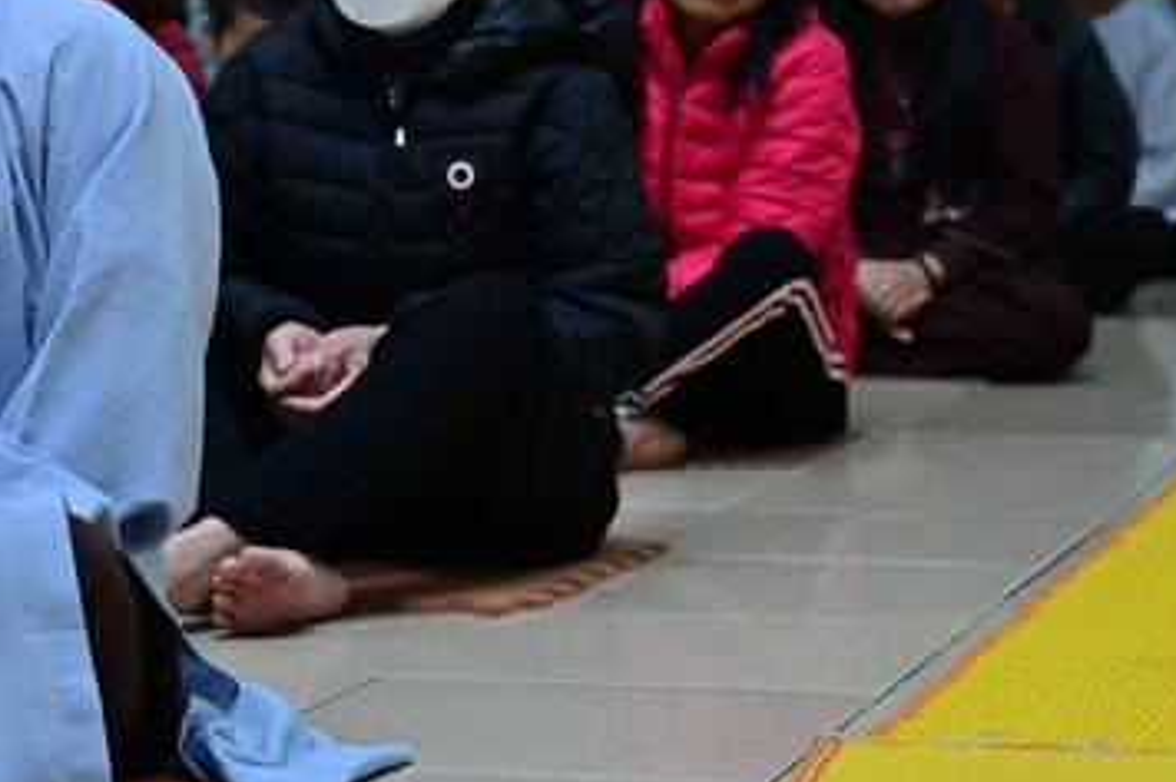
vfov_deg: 10.6
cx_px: 384
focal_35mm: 128
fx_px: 4177
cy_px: 99
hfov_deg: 16.0
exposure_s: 1/160
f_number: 5.6
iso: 1600
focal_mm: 70
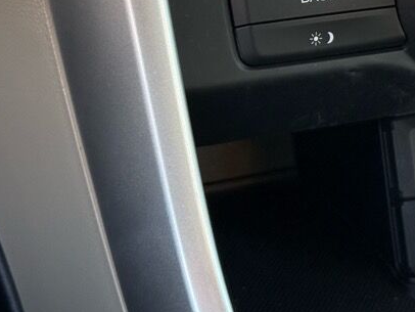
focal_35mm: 121
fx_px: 1451
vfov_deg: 12.2
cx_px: 447
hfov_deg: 15.9
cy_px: 21
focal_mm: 6.76
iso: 200
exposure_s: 1/83
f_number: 1.78
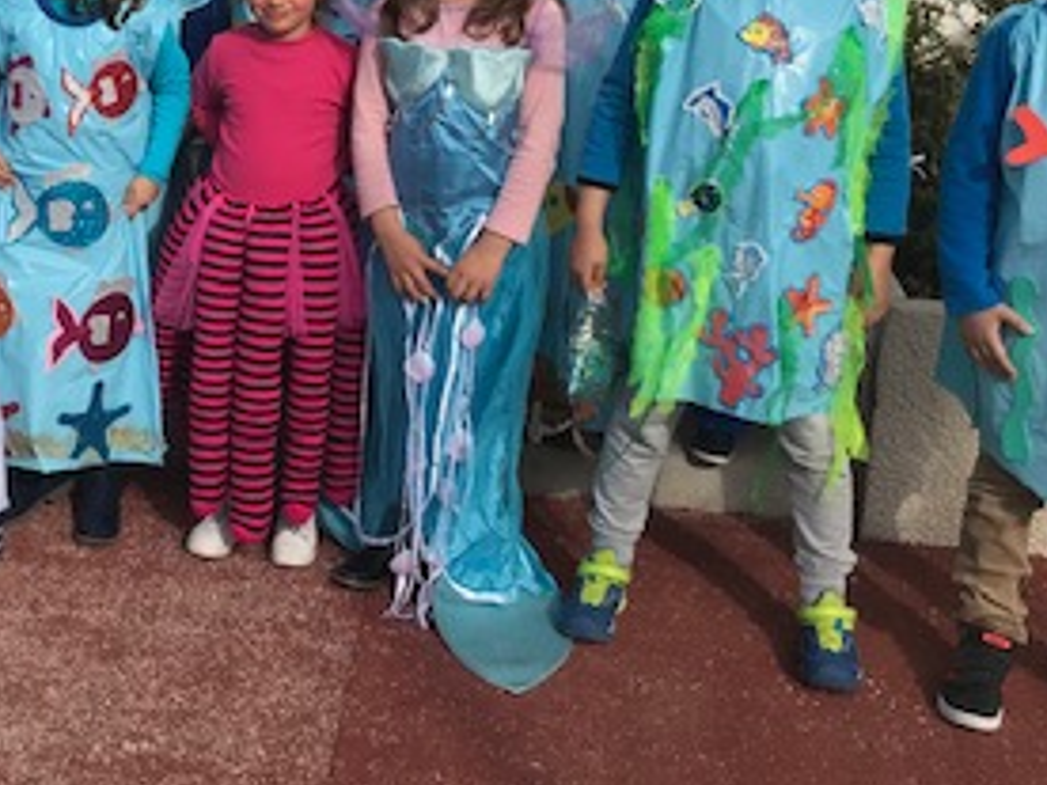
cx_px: 99
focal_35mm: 65
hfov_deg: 28.6
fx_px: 1966
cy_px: 125
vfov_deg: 22.2
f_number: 1.8
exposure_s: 1/3831
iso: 20
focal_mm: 3.99
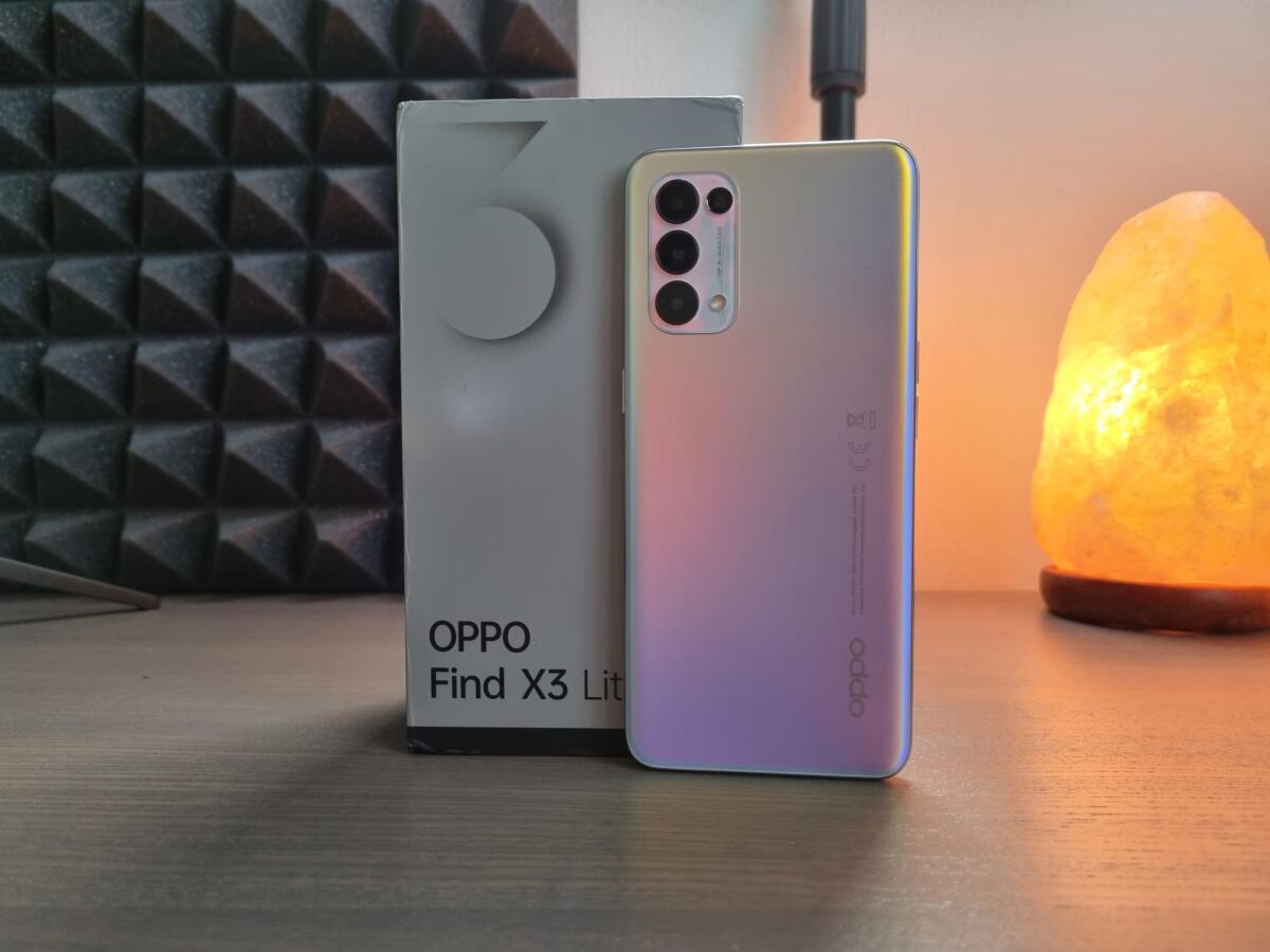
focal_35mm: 26
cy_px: 476
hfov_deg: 67.3
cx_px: 635
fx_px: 954
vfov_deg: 53.1
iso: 160
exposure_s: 1/100
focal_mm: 5.4
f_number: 1.8
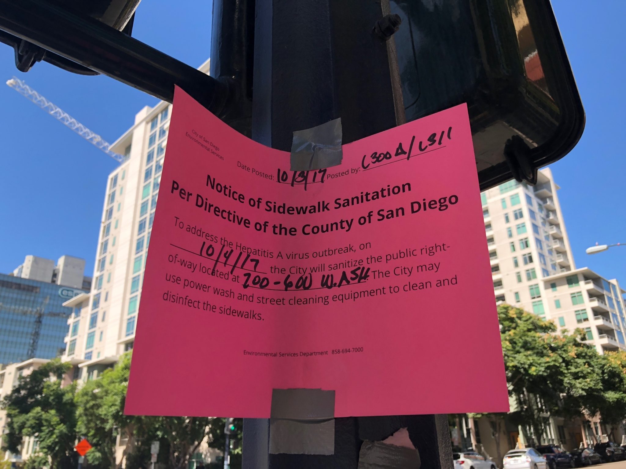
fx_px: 524
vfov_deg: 48.2
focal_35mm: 29
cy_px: 234
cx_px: 313
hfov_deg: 61.7
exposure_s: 1/640
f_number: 1.8
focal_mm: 3.99
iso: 20
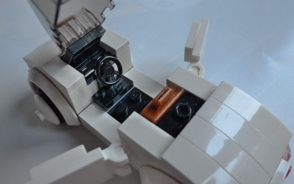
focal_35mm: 30
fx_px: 240
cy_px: 73
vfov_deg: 41.6
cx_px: 134
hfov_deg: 62.8
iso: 400
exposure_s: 1/15
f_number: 3.3
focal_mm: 4.3
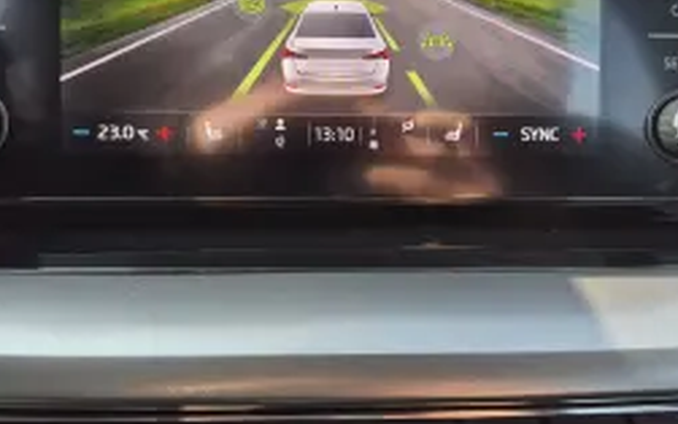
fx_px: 647
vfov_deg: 36.2
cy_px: 167
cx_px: 330
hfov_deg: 55.3
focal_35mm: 35
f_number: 1.8
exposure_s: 1/180
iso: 50
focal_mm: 5.4
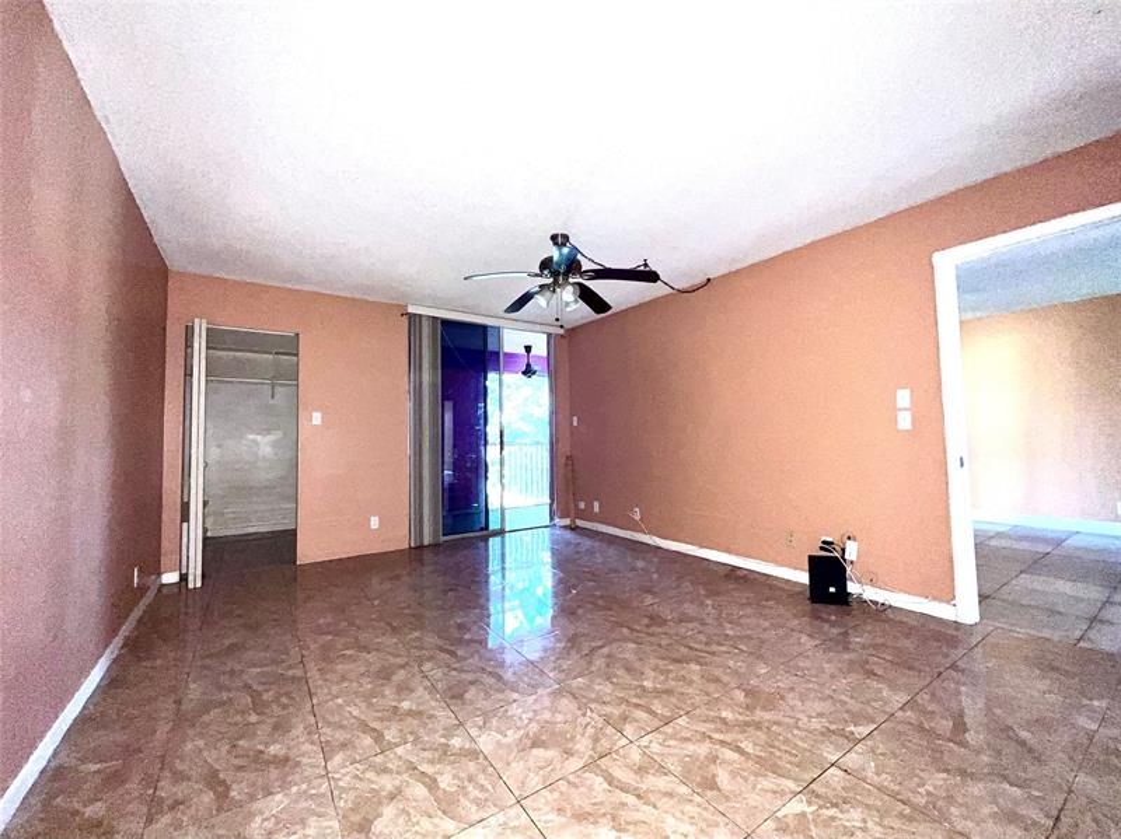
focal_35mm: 13
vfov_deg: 89.9
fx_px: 421
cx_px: 560
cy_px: 420
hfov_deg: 106.2
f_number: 1.8
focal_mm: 1.57
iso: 400
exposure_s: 1/34
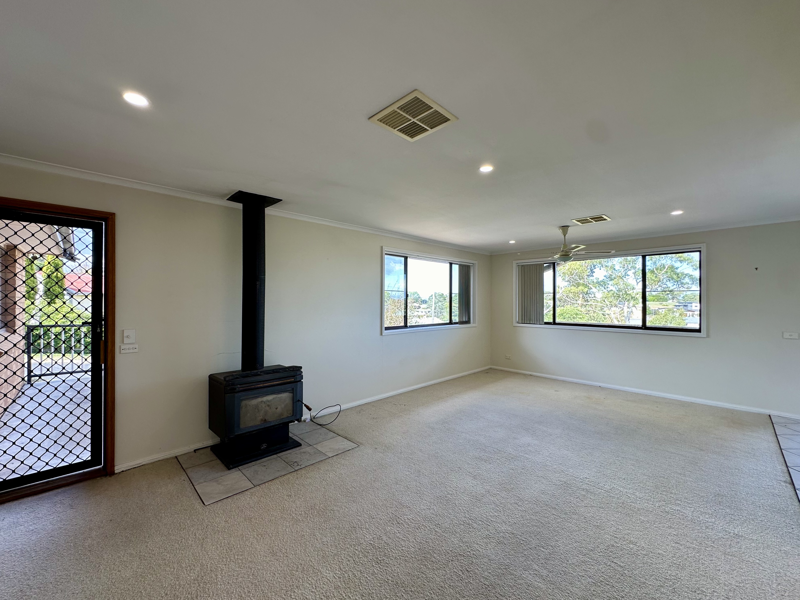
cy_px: 300
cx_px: 400
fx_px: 324
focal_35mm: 14
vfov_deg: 85.7
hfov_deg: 102.1
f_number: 2.2
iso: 40
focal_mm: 2.22
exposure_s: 1/104
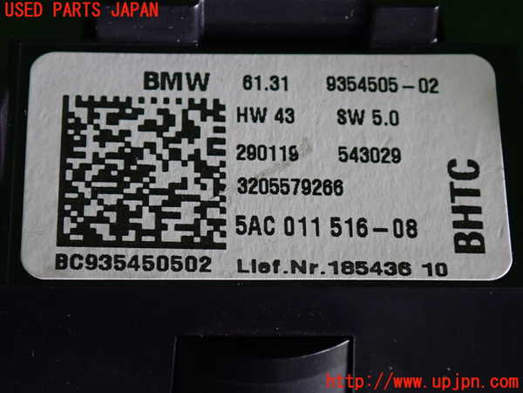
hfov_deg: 19.6
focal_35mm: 100
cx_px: 262
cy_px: 196
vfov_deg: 14.8
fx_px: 1511
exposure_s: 1/100
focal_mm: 18
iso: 800
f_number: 4.9
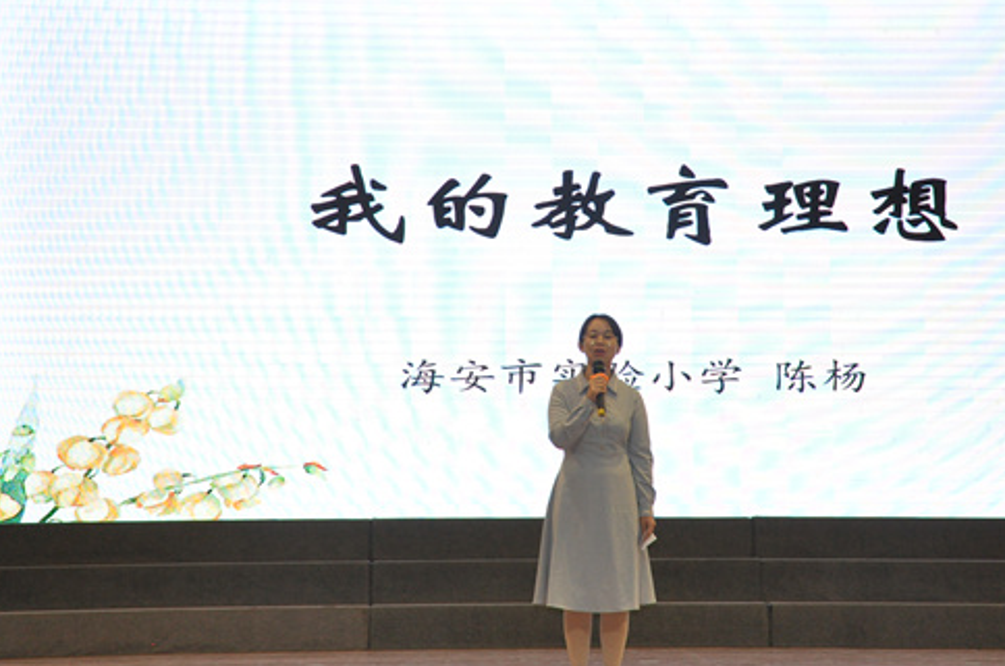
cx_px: 559
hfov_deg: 24.3
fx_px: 2330
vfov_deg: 16.3
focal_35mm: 84
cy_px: 270
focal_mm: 45
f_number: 6.3
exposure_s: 1/200
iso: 1250
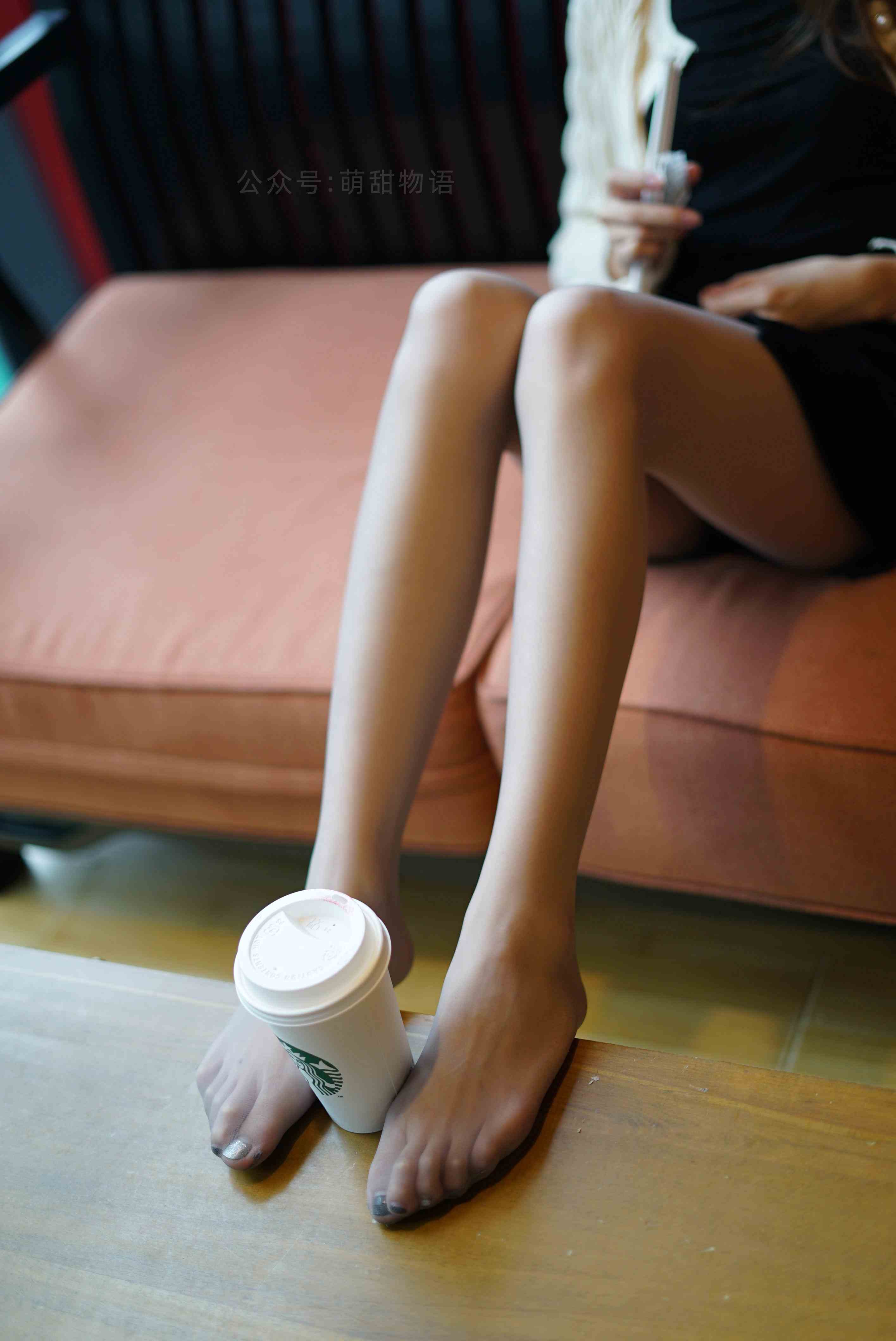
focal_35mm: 50
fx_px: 1864
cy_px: 670
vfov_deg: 39.6
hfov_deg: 27.0
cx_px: 448
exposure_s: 1/100
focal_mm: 50
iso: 200
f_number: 1.8
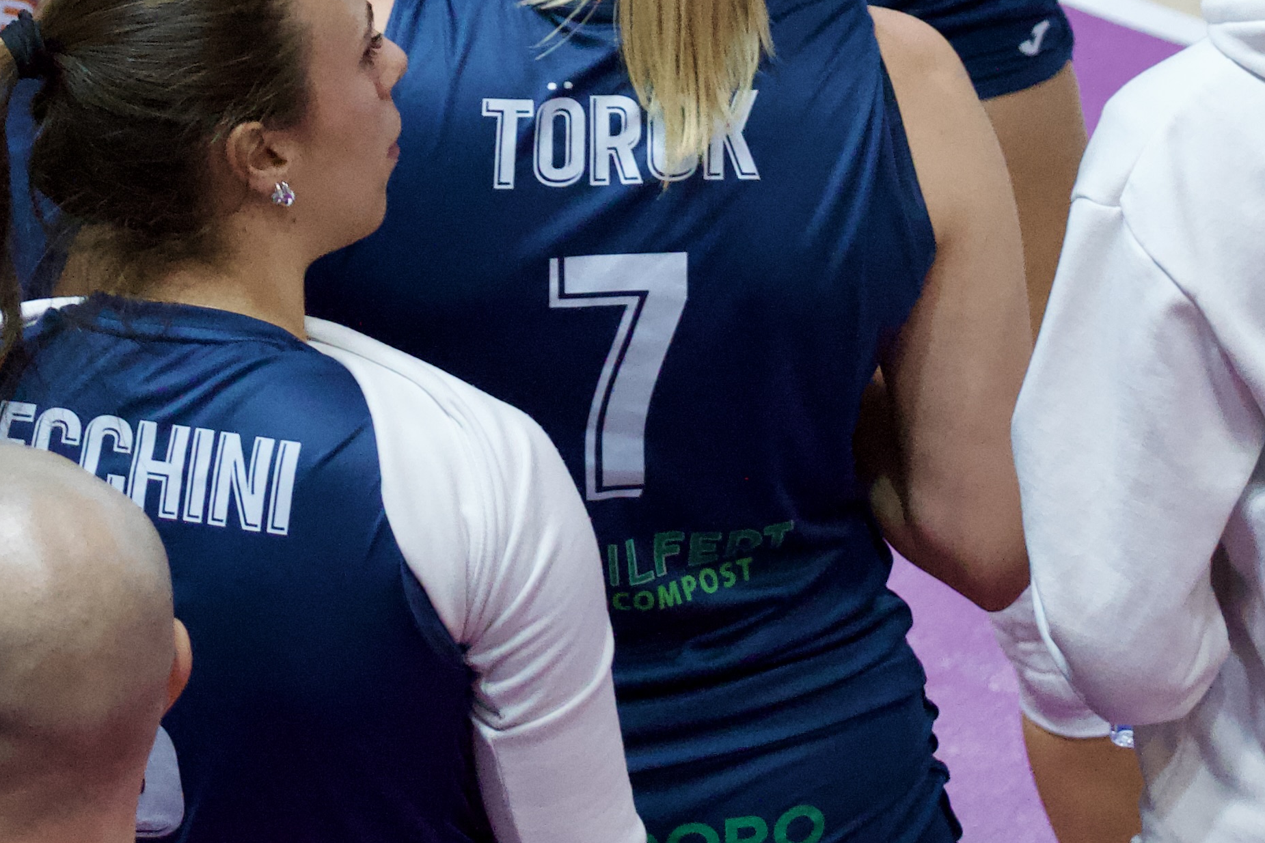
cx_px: 366
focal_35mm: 419
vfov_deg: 3.3
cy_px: -63
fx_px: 14722
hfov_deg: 4.9
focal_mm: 86
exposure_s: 1/320
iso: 3200
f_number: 4.5
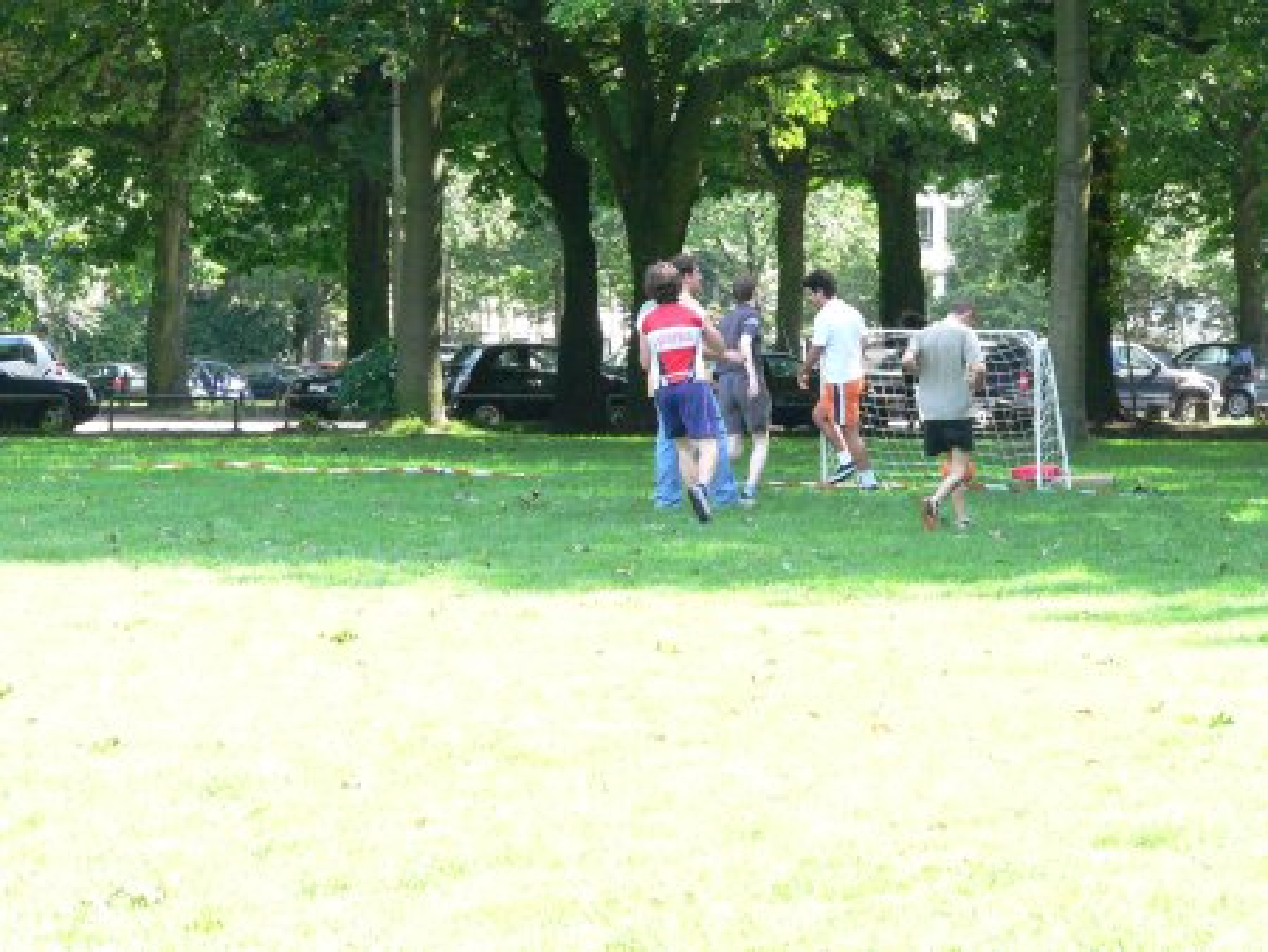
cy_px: 476
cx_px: 634
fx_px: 4874
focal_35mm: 133
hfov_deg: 14.8
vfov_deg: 11.2
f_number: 5.2
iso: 400
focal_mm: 22.1
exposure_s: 1/200
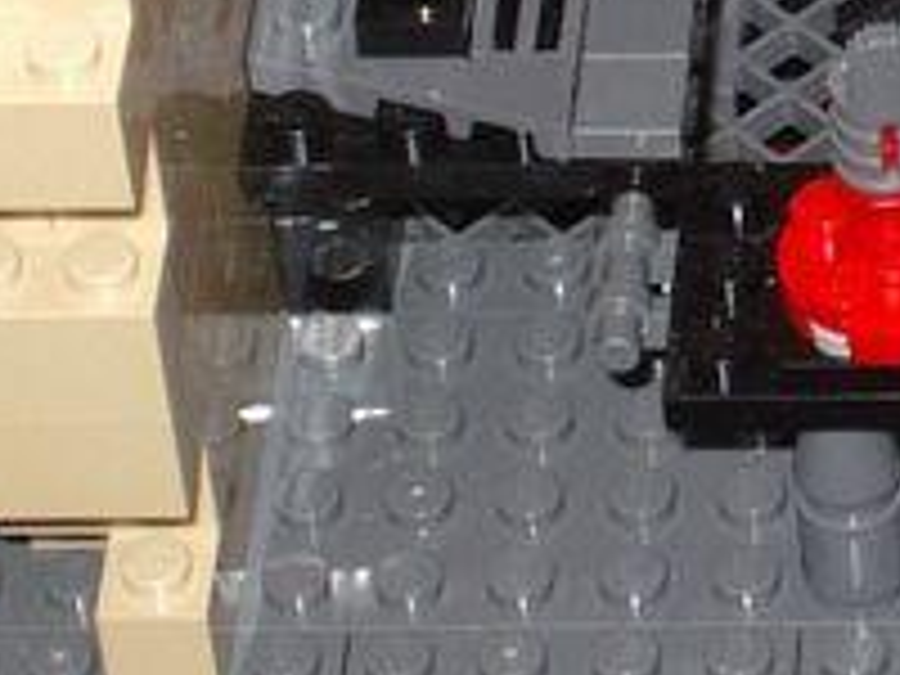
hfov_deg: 6.9
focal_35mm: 282
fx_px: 7332
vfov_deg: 5.2
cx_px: 1274
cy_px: -248
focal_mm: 13.3
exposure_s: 1/80
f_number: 4.2
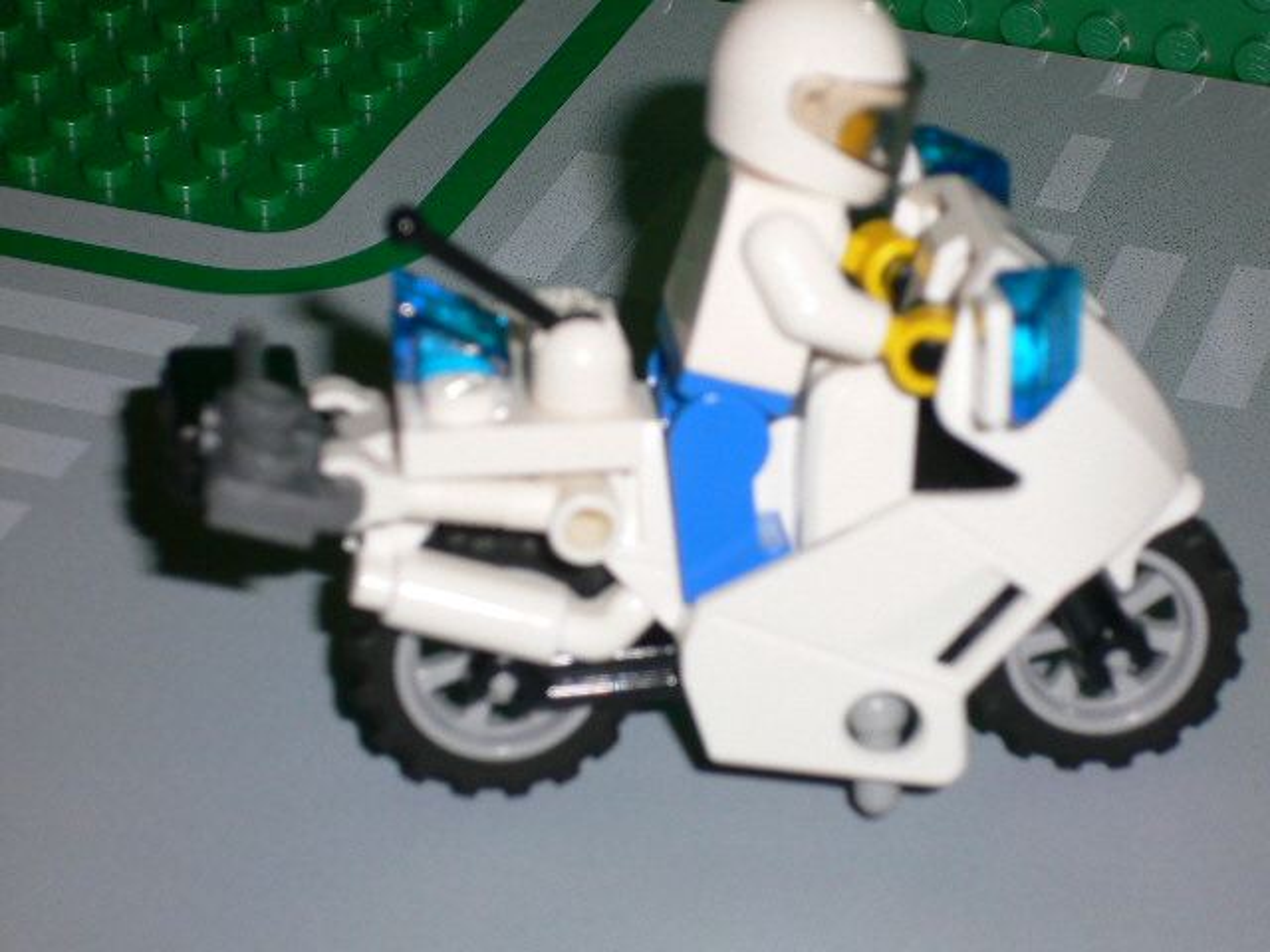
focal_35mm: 105
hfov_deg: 18.7
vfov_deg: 14.1
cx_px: 635
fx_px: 3852
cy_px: 476
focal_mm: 17.4
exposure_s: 1/60
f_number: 5
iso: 80
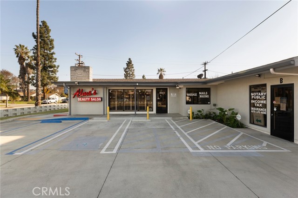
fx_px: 141
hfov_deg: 93.3
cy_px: 99
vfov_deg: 70.4
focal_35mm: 17
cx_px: 149
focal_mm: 17
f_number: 7.1
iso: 500
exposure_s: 1/250
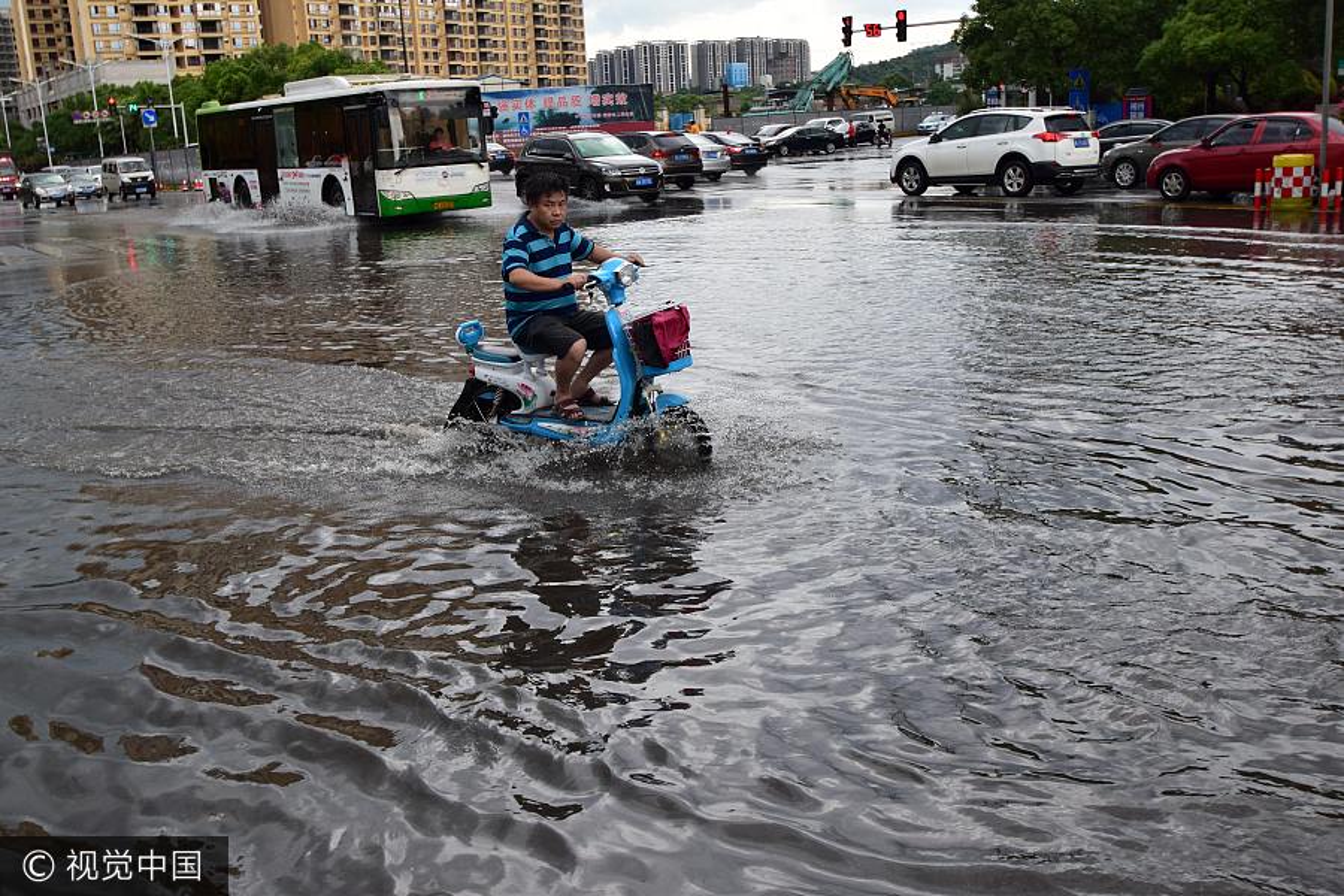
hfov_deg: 57.2
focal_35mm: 33
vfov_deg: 40.0
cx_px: 672
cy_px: 448
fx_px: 1232
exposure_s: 1/500
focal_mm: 22
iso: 800
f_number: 8
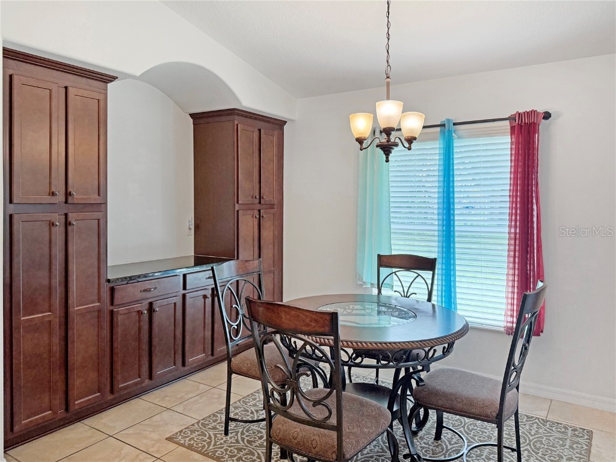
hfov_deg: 71.6
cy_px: 231
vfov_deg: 56.8
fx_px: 427
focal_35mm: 24
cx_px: 308
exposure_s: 1/205
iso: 160
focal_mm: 6.76
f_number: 1.78
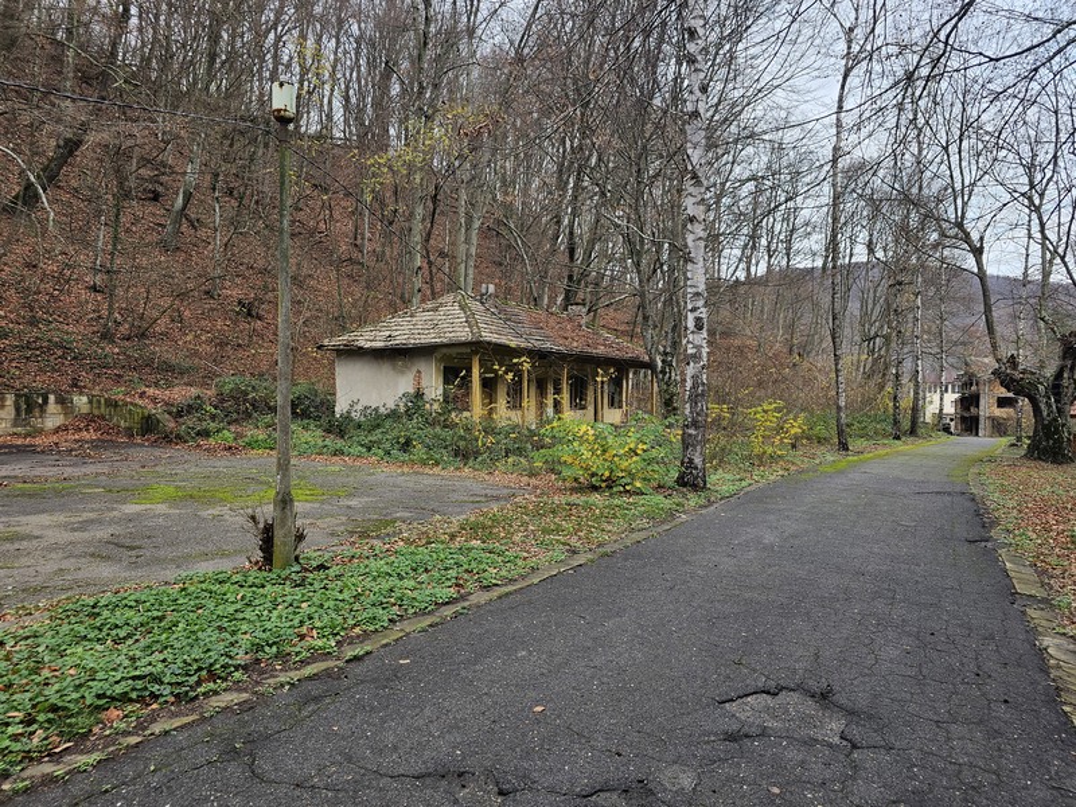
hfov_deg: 73.9
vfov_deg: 58.9
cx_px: 538
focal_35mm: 23
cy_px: 404
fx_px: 715
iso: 40
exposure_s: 1/207
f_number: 1.7
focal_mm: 6.3
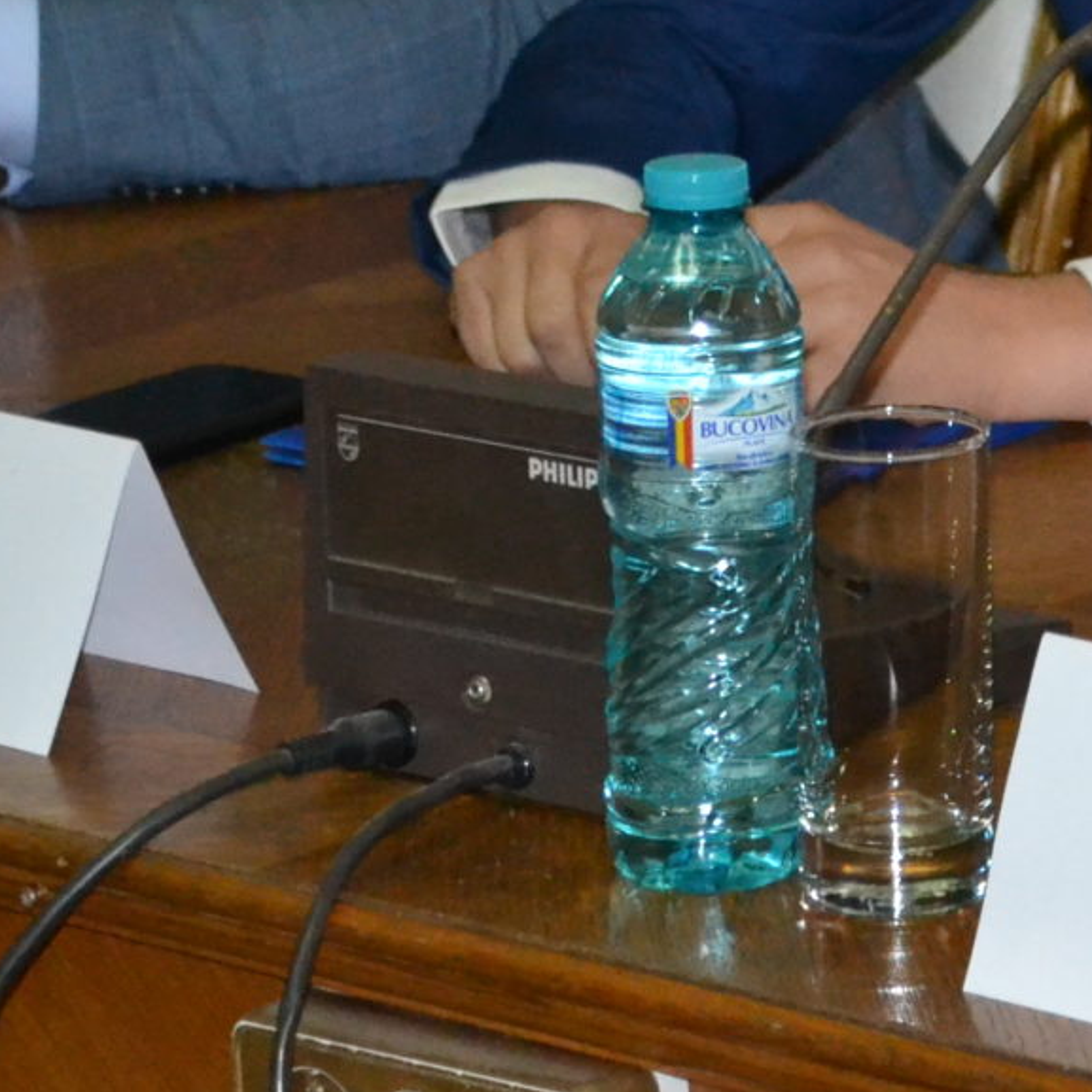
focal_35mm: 215
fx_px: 7673
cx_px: 1584
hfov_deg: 8.0
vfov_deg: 8.1
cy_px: -241
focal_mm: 38
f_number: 5
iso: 3200
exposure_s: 1/60
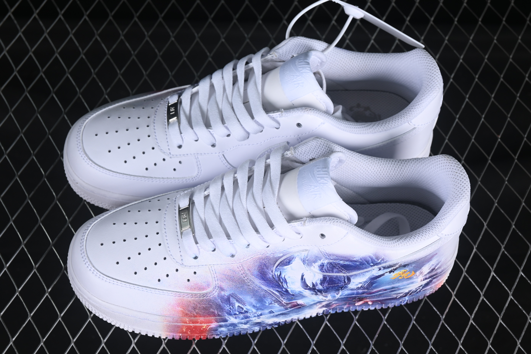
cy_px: 177
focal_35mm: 75
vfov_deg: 18.2
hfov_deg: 27.0
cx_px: 266
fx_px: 1106
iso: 160
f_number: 7.1
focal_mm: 50
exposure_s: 1/80
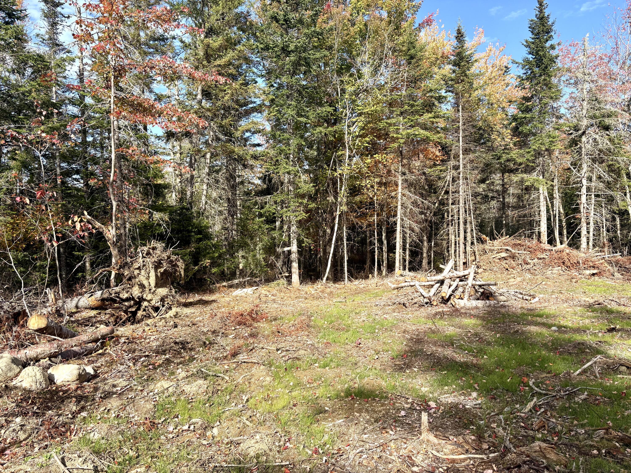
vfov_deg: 53.1
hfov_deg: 67.3
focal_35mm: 26
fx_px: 474
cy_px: 236
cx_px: 316
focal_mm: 5.96
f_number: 1.6
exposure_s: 1/1626
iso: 50
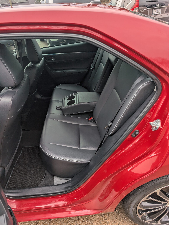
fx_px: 156
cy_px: 112
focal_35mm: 24
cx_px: 84
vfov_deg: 71.5
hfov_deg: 56.9
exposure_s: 1/206
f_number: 1.68
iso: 21
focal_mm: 6.9
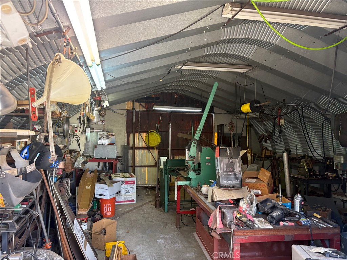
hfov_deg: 67.3
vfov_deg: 53.1
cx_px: 174
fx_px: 261
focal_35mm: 26
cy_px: 130
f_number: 1.6
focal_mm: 5.96
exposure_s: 1/120
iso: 160
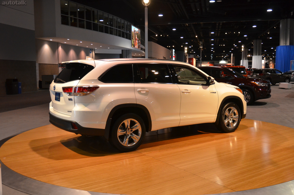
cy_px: 98
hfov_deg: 53.2
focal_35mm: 36
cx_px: 147
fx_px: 293
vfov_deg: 36.7
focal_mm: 24
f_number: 3.8
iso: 1600
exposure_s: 1/200
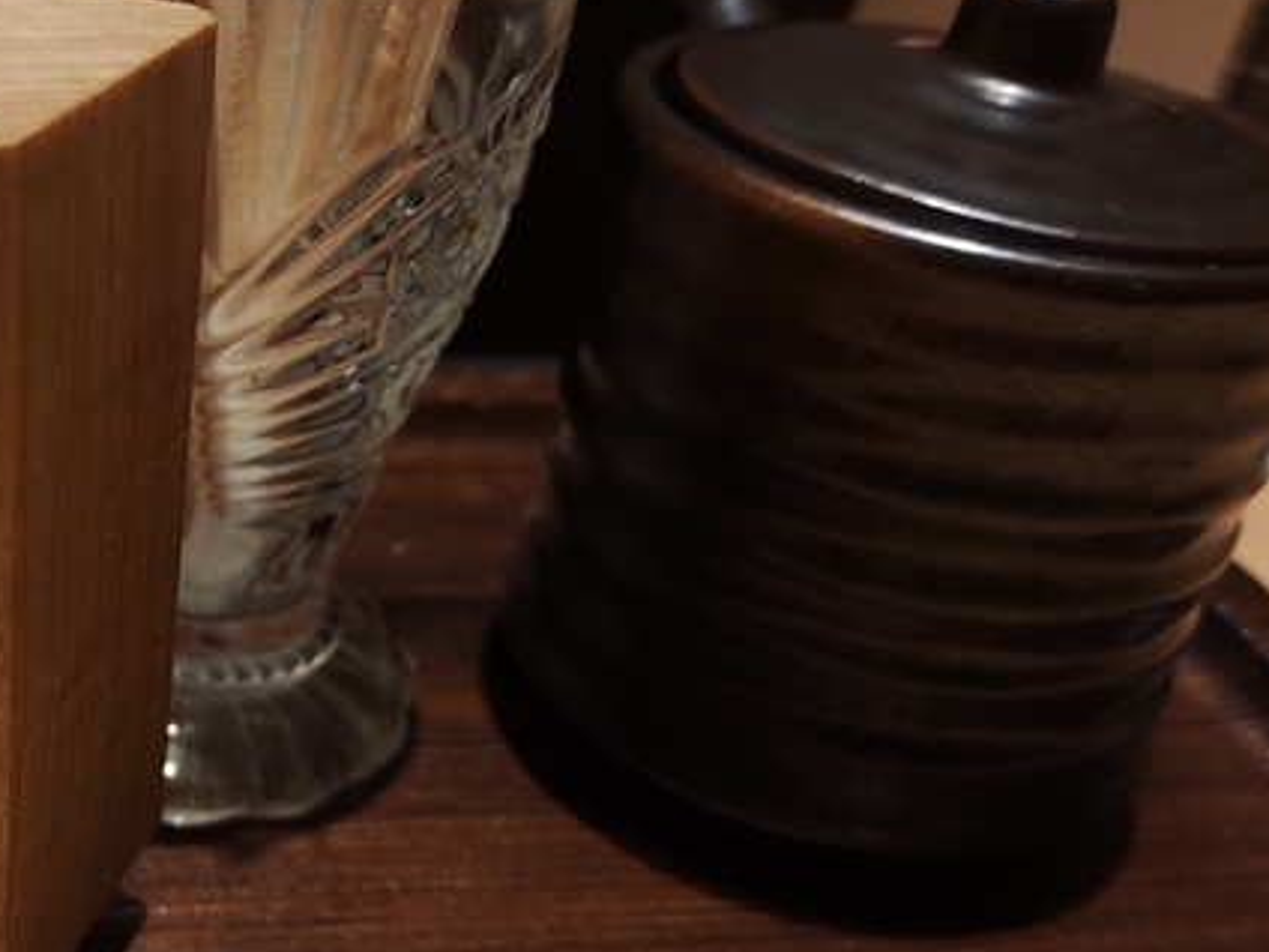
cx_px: 147
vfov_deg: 28.5
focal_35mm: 51
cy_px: 569
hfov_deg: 35.5
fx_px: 1870
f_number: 1.79
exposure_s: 1/33
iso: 370
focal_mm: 4.71
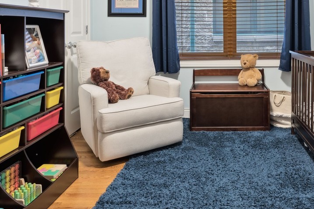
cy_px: 31
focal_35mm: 36
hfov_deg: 51.6
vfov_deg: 35.2
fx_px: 314
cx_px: 221
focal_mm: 16
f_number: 8
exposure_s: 1/1.67
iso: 320
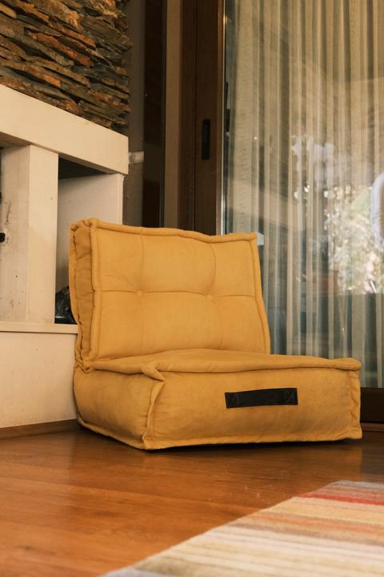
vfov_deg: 40.3
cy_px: 288
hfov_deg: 27.5
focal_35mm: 49
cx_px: 192
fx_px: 784
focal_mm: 32.9
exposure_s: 1/80
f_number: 3.6
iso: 2500
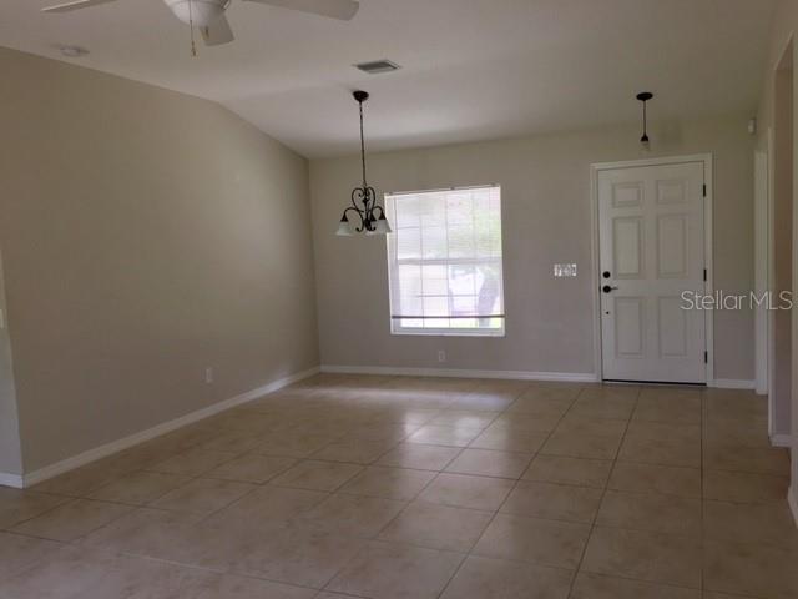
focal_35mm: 29
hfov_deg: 61.7
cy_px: 300
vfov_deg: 48.2
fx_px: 669
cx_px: 399
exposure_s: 1/40
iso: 25
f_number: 2.2
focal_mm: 4.15
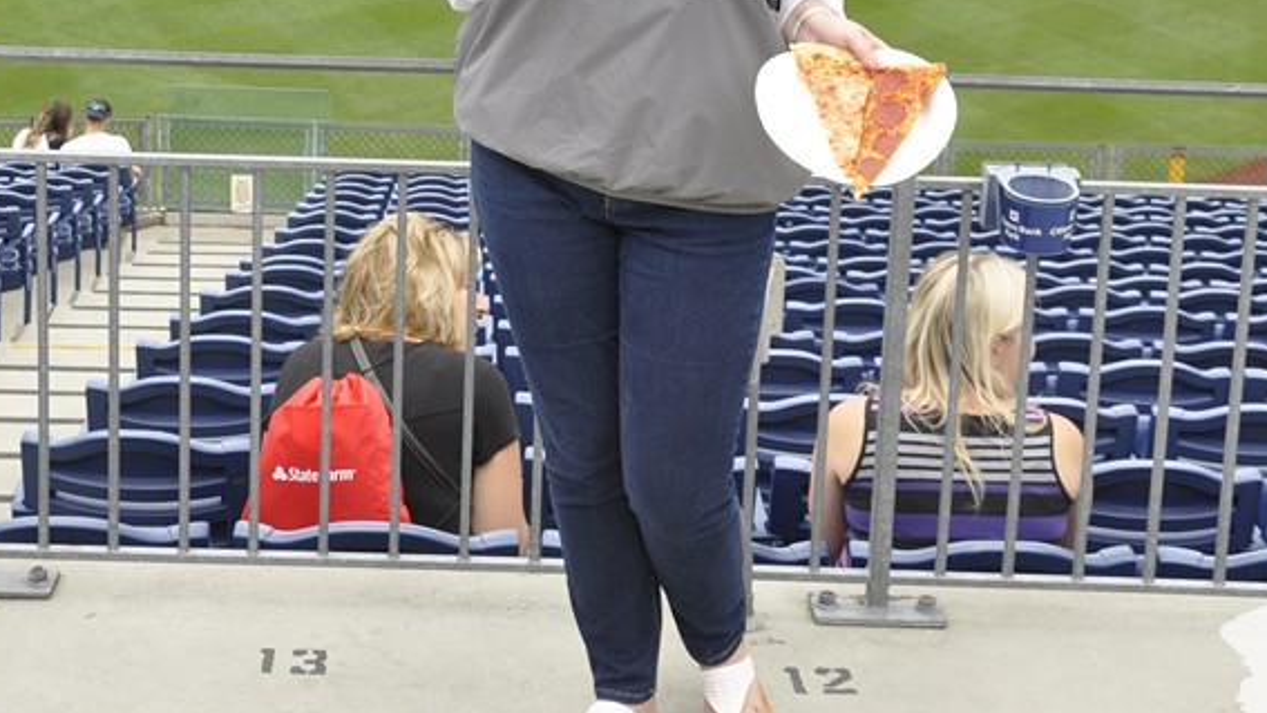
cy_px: -22
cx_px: 480
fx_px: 2419
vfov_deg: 16.4
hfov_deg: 29.2
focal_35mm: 72
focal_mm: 26
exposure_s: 1/80
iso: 400
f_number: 9
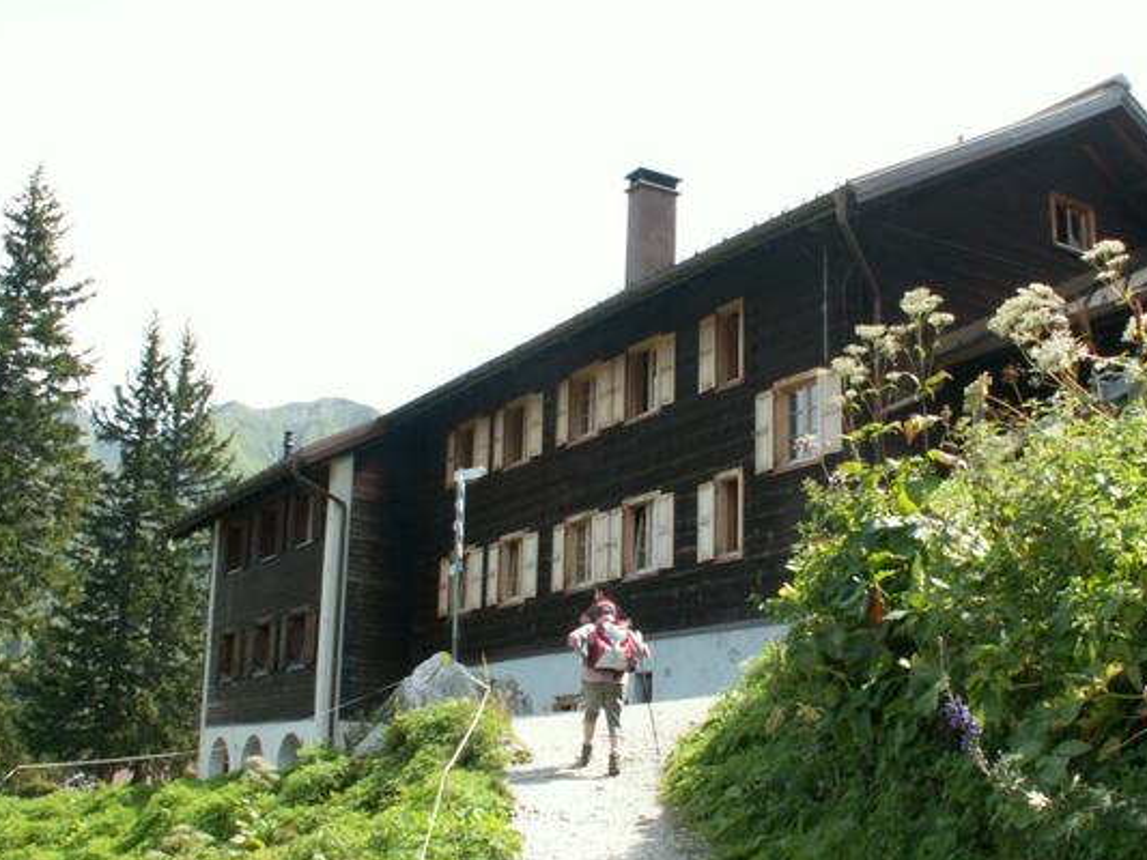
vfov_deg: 34.3
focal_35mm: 42
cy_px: 469
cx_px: 641
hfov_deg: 44.7
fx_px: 1392
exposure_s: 1/100
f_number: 5
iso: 50
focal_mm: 5.86
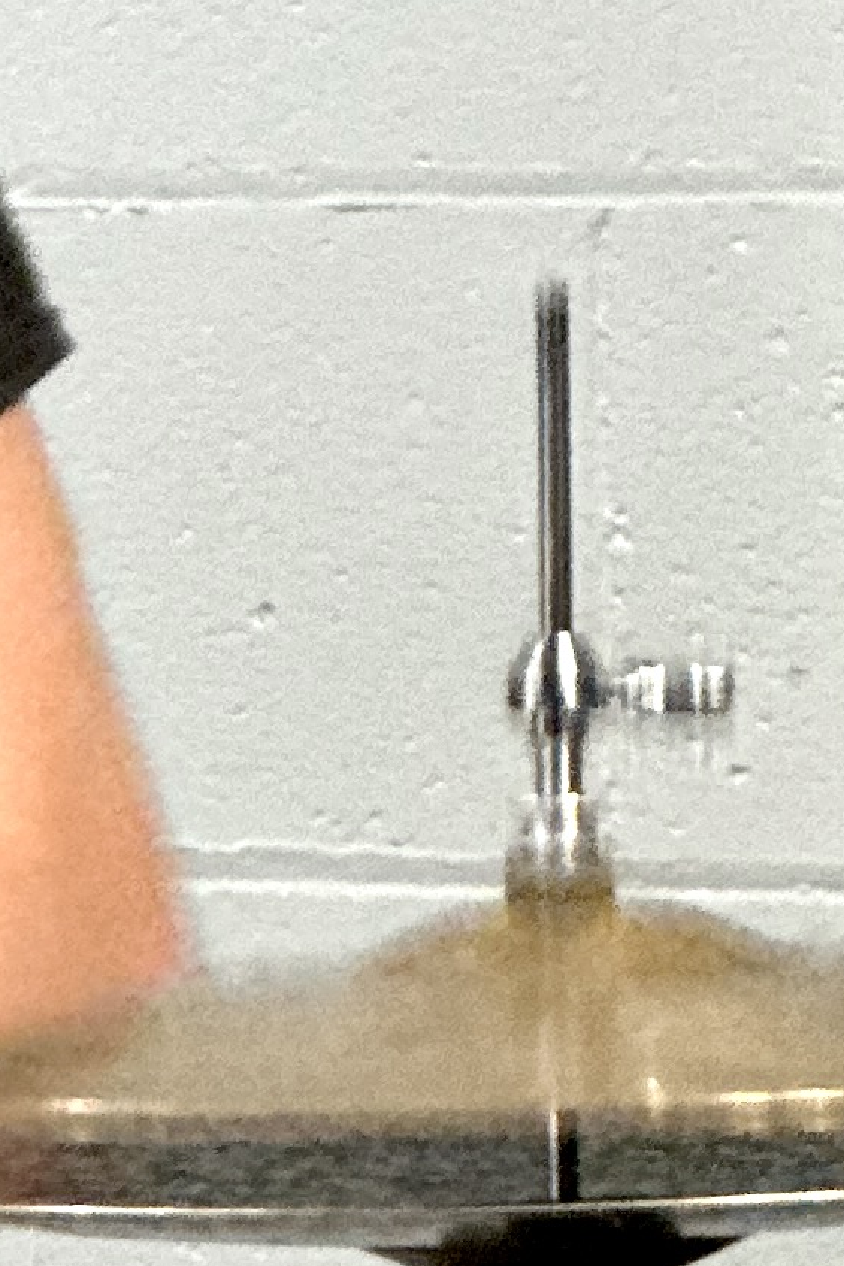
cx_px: -1273
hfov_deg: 3.6
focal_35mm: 381
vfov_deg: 5.4
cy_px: 308
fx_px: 13403
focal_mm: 9
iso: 640
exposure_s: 1/15
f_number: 2.8
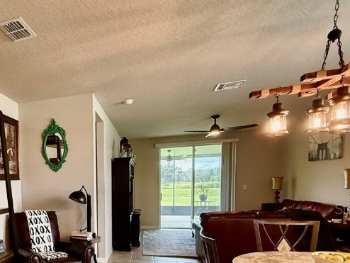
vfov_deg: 45.9
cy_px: 208
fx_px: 293
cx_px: 39
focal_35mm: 29
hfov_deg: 54.2
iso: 500
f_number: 2.2
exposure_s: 1/120
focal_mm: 2.22
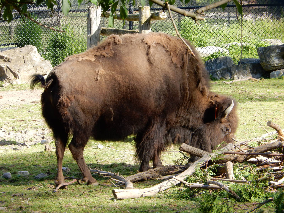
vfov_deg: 6.9
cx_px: 142
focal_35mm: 215
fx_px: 1764
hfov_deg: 9.2
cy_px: 106
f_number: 5.8
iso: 125
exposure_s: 1/100
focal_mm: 38.6
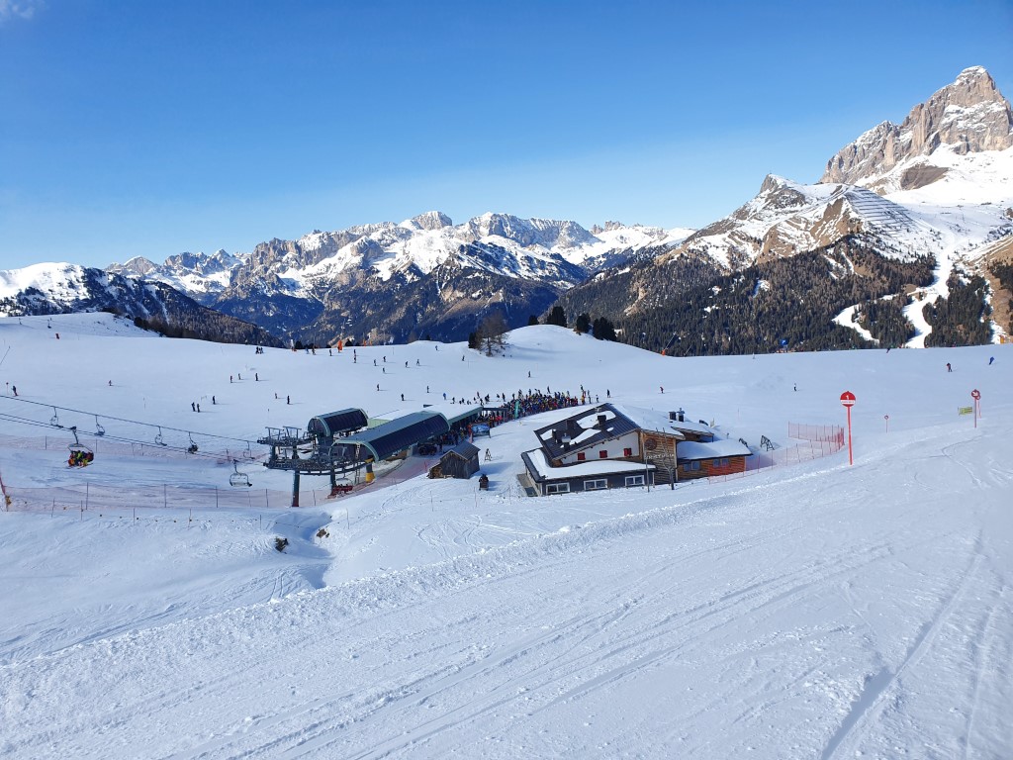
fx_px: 761
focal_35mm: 26
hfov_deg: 67.3
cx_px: 506
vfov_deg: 53.1
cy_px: 380
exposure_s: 1/1592
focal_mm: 4.32
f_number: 2.4
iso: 50
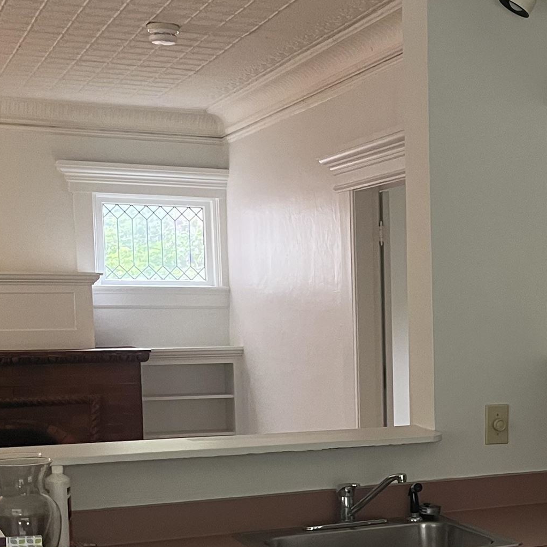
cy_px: 431
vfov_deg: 24.6
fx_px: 1234
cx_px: 515
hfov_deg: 24.1
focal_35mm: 69
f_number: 1.6
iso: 250
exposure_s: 1/60
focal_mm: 5.1
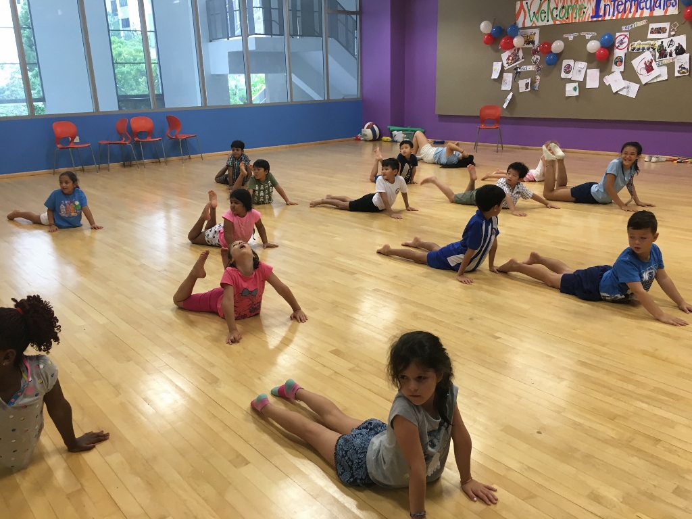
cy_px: 260
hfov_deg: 61.7
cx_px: 346
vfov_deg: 48.2
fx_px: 580
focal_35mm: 29
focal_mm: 4.15
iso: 80
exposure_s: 1/33
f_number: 2.2
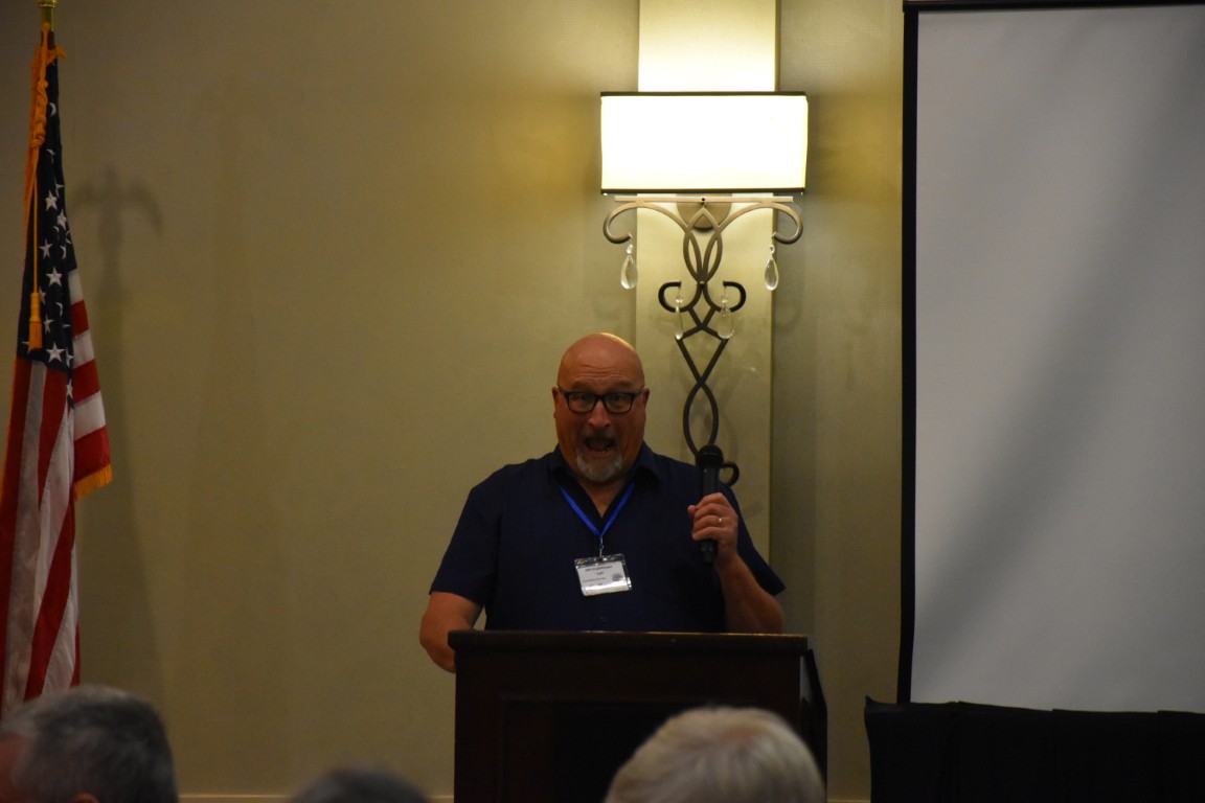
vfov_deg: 8.7
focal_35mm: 158
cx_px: 602
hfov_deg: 13.0
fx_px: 5271
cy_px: 402
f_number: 5.6
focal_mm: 105
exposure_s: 1/125
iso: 3600
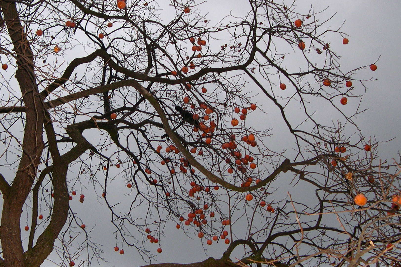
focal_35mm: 55
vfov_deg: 24.6
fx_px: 612
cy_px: 109
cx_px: 158
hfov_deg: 36.1
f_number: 2.8
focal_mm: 8
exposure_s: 1/30
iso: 155
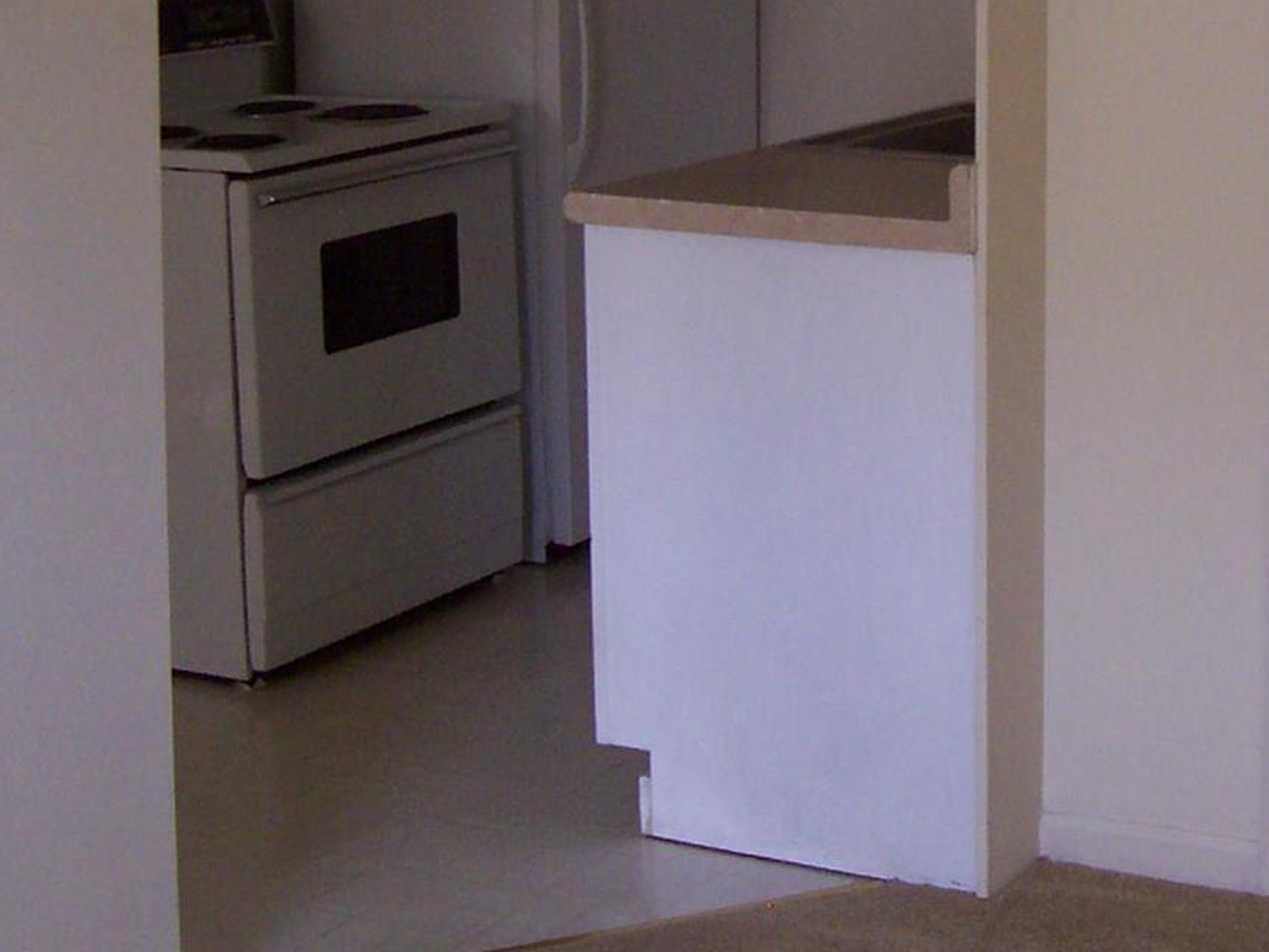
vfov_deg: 17.8
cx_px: 1101
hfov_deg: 23.8
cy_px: -74
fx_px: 2934
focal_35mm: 80
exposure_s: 1/143
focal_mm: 5.6
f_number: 2.7
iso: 160
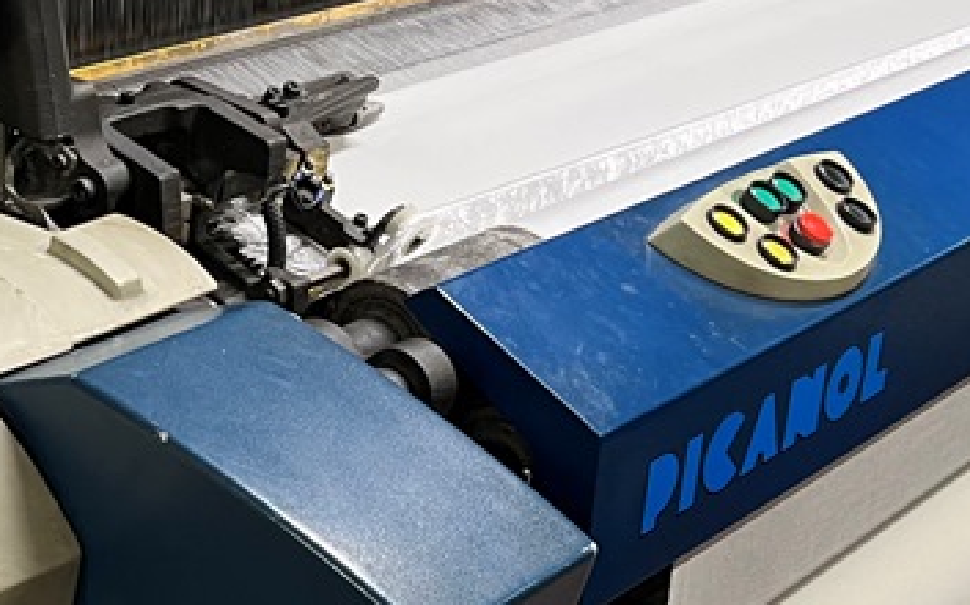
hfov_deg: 25.7
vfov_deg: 16.0
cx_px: 291
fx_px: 2113
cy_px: 564
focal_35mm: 80
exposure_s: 1/50
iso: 125
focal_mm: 5.7
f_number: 1.5
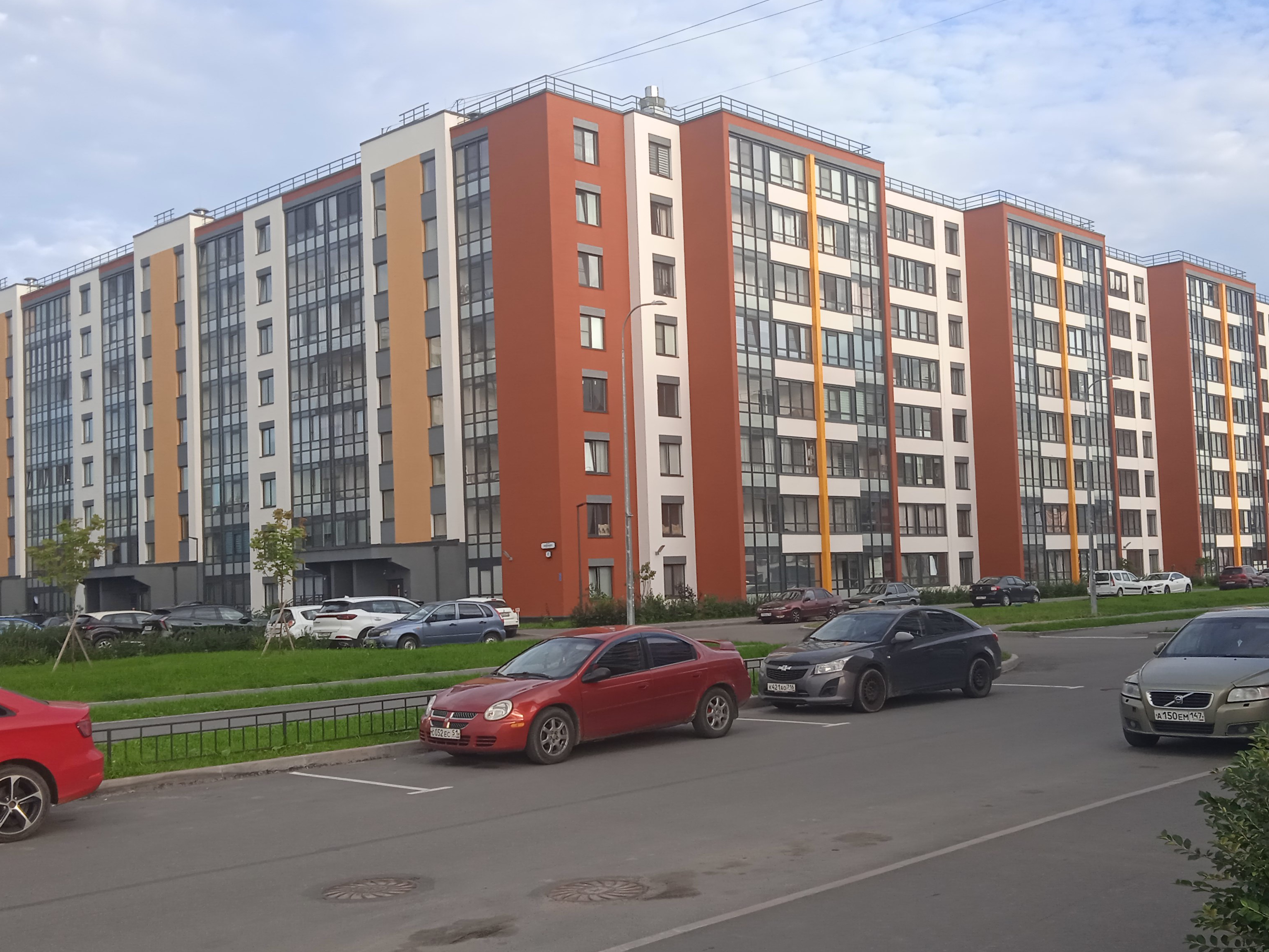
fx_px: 1393
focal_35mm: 38
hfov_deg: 48.9
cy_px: 516
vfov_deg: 37.7
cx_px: 681
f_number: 2.2
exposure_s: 1/316
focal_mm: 3.43
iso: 100
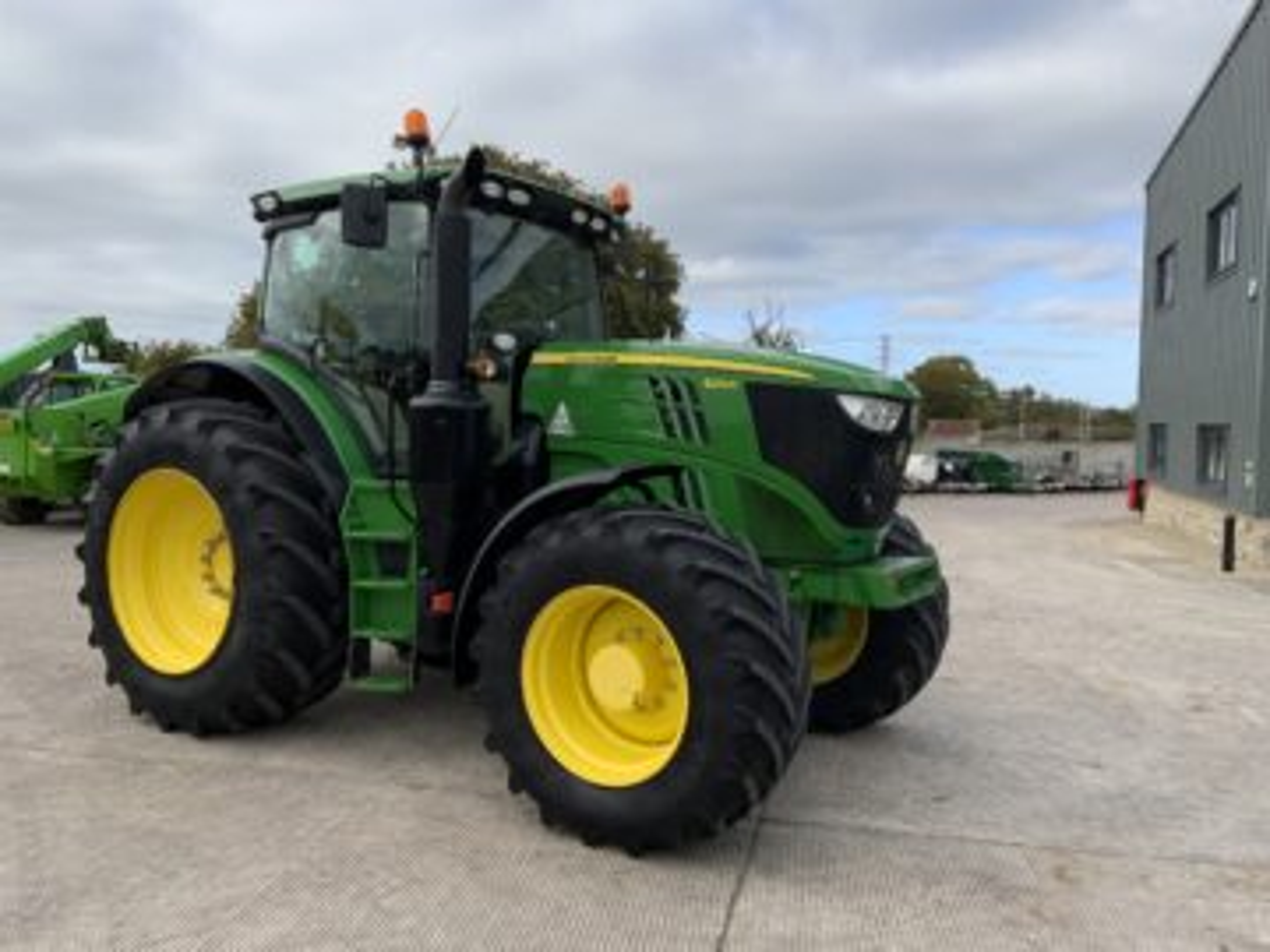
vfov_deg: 48.2
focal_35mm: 29
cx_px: 635
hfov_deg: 61.7
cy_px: 476
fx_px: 1064
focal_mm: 3
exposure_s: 1/997
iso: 16
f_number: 1.8
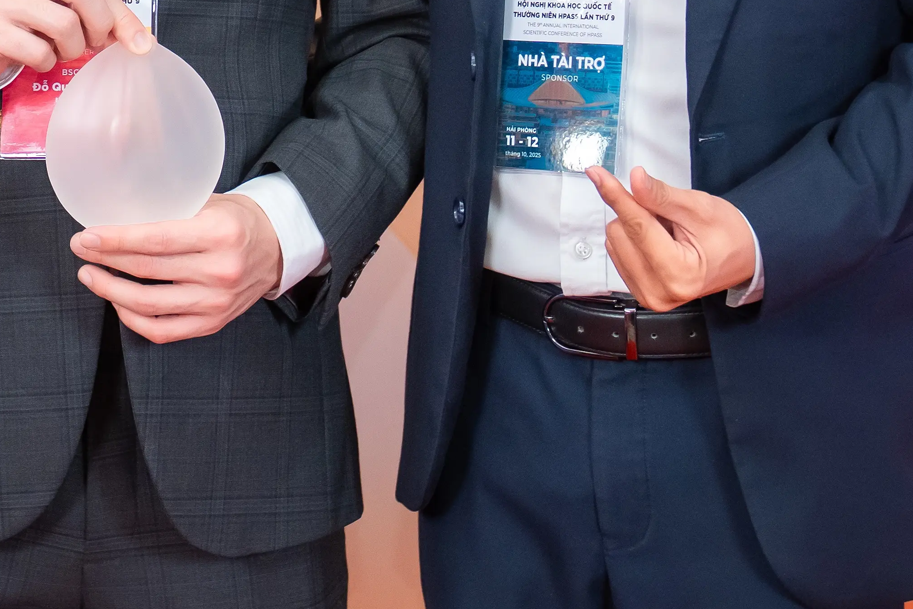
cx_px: -71
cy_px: -154
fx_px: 3601
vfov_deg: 9.5
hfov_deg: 14.2
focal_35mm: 142
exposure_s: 1/100
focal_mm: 41
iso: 1000
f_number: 3.2
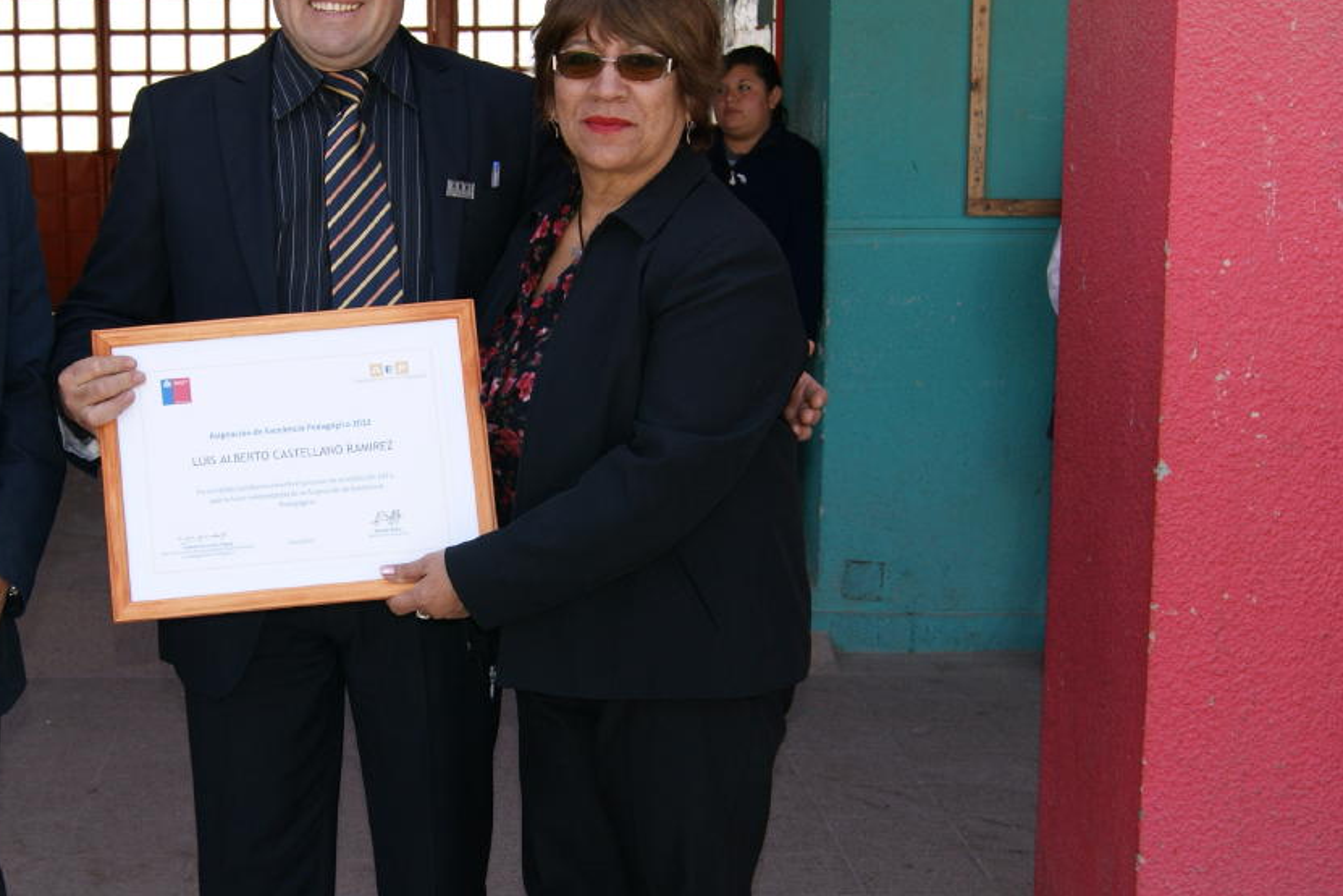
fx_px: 2425
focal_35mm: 65
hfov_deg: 30.6
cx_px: 410
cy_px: 542
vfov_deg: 20.9
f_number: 5.6
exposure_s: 1/160
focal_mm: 24
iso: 100
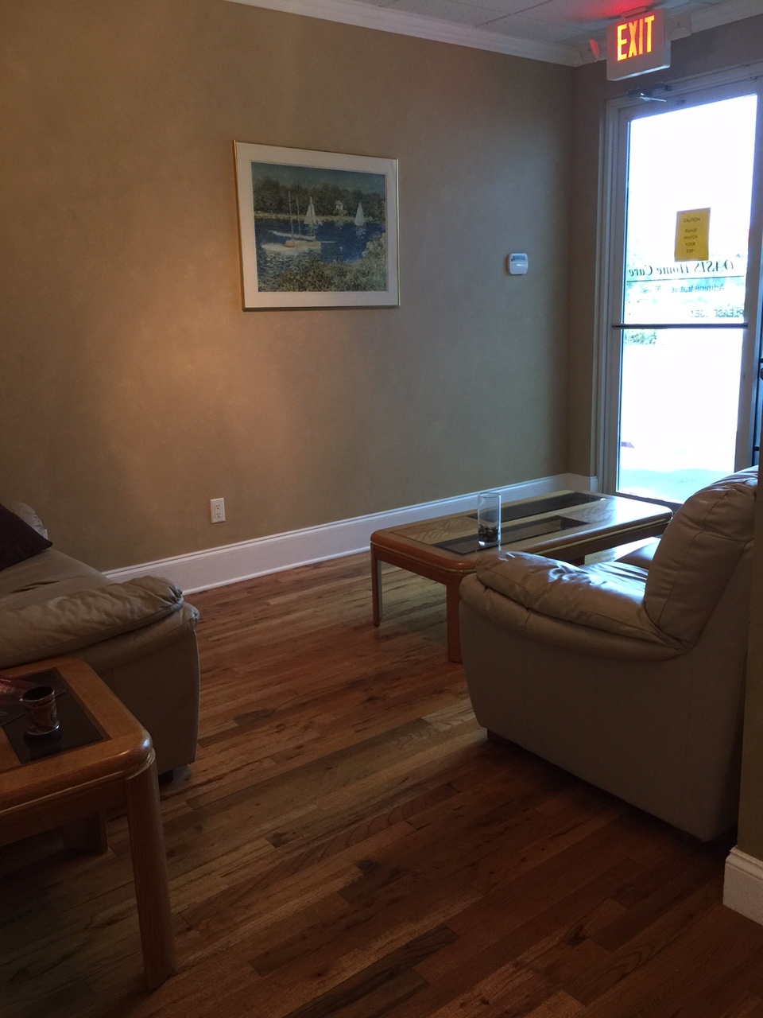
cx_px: 382
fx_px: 852
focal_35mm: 29
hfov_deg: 48.2
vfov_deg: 61.7
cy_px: 509
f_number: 2.2
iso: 80
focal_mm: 4.15
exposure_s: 1/15
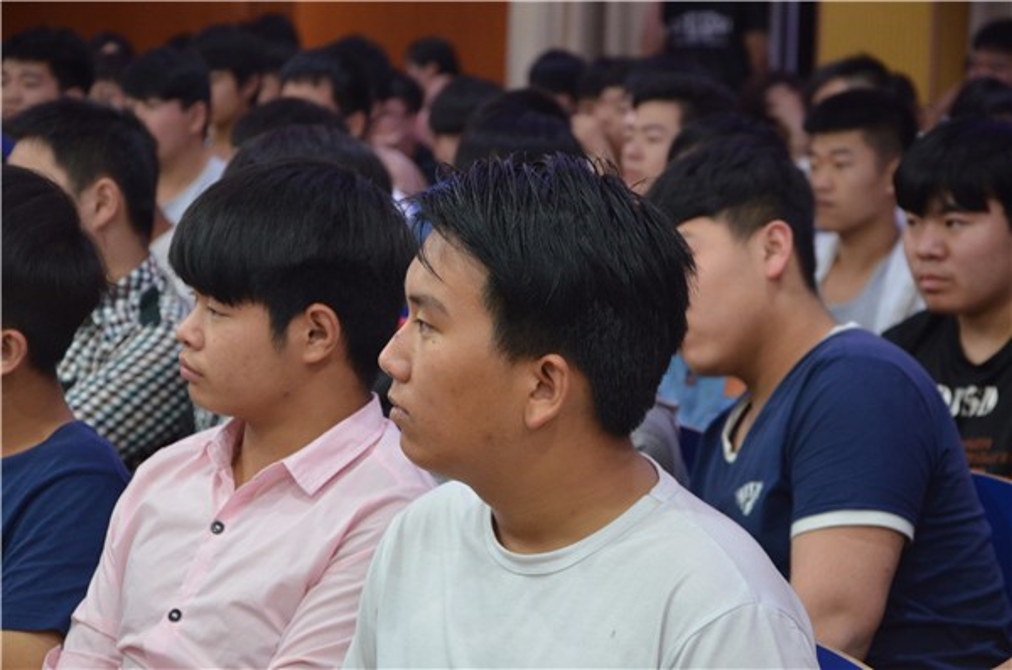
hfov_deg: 17.1
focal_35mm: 120
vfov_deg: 11.4
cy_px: 335
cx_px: 506
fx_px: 3365
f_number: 5.3
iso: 1600
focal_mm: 80
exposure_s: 1/25
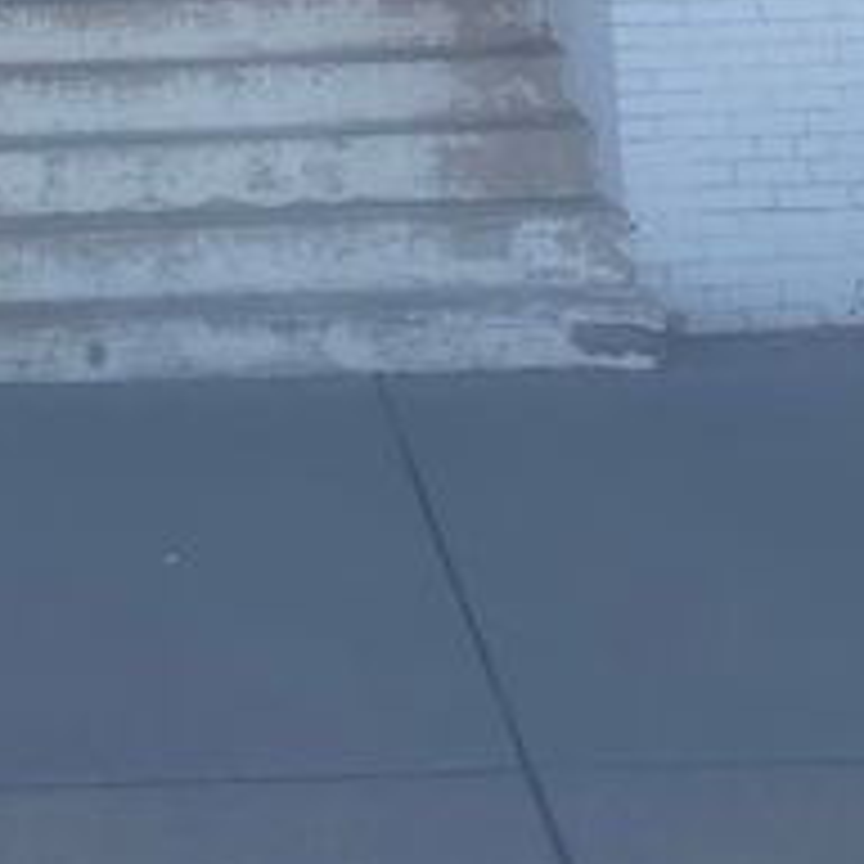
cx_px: 99
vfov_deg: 18.7
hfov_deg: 21.2
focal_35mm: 80
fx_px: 2259
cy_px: -488
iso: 32
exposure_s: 1/1014
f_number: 1.6
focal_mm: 4.2
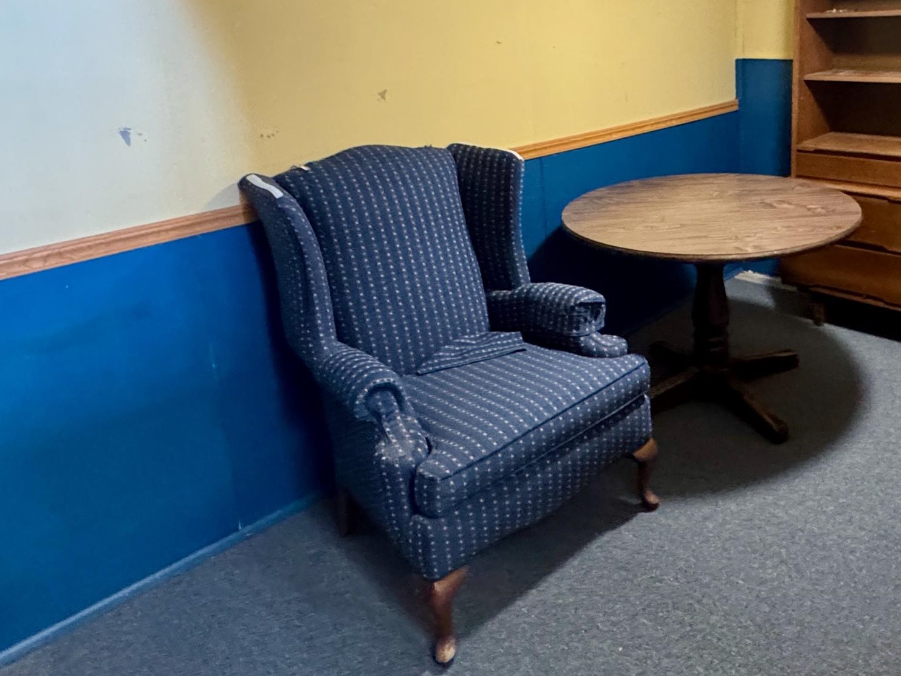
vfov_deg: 46.3
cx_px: 647
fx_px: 755
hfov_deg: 59.2
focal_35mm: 29
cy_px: 158
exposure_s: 1/60
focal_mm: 2.22
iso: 1000
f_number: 2.2
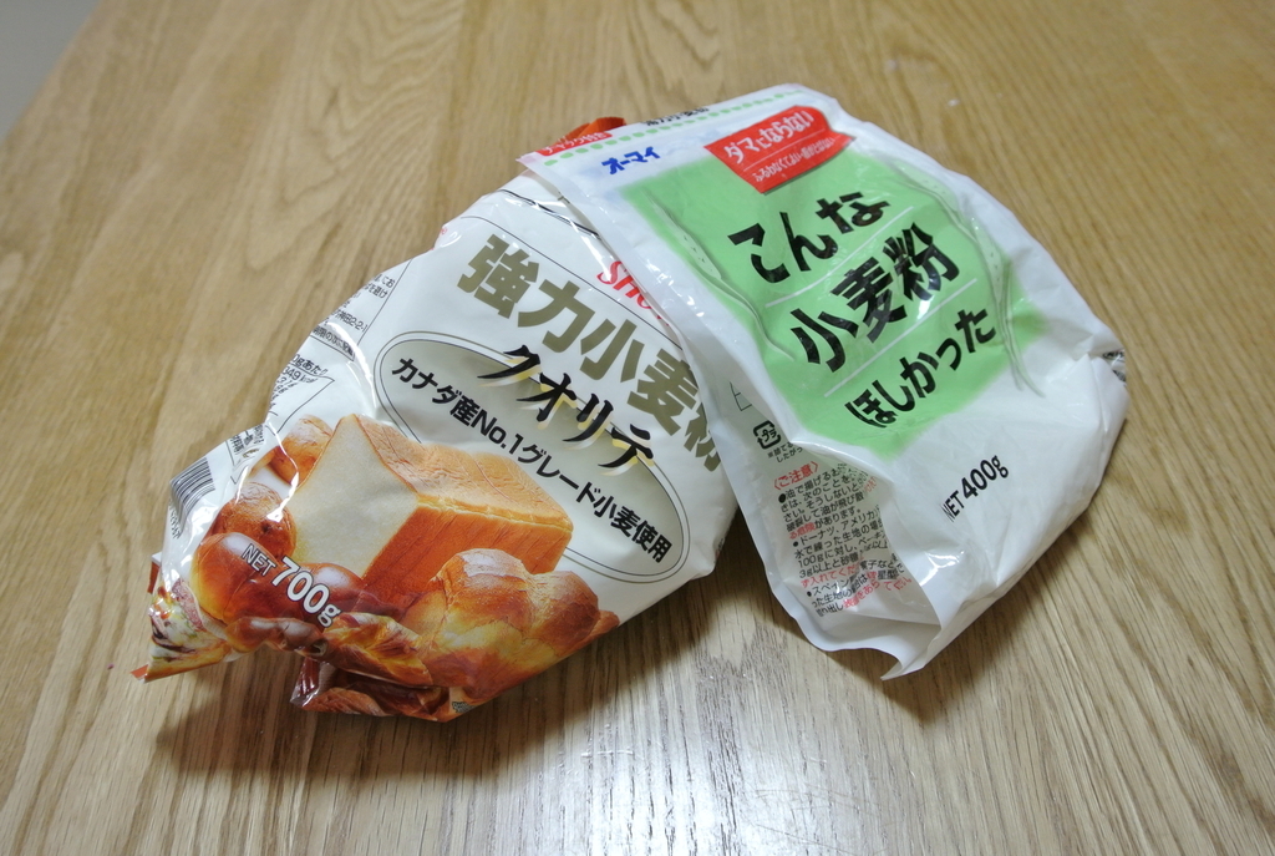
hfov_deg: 60.2
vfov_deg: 42.5
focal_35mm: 31
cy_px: 428
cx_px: 638
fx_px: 1100
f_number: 3.8
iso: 500
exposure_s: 1/30
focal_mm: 11.8
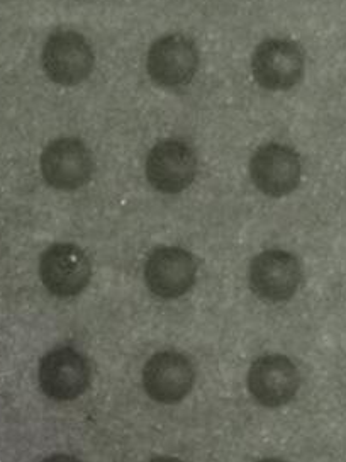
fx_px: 4585
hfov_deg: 4.2
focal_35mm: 344
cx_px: -590
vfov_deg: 5.6
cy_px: 892
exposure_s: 1/30
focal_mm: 4.75
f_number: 1.8
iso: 250
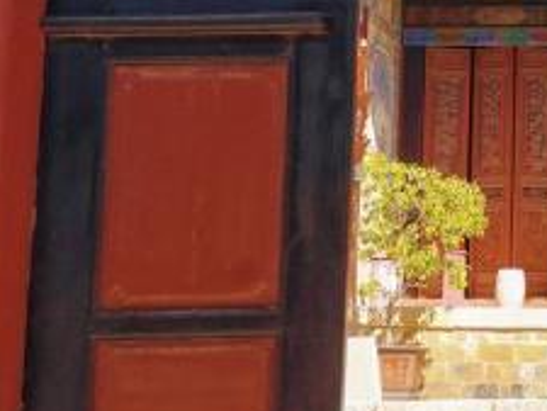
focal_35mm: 172
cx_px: 892
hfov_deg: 10.9
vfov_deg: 8.5
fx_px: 2719
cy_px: -139
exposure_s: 1/2000
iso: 1600
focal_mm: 42
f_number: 8
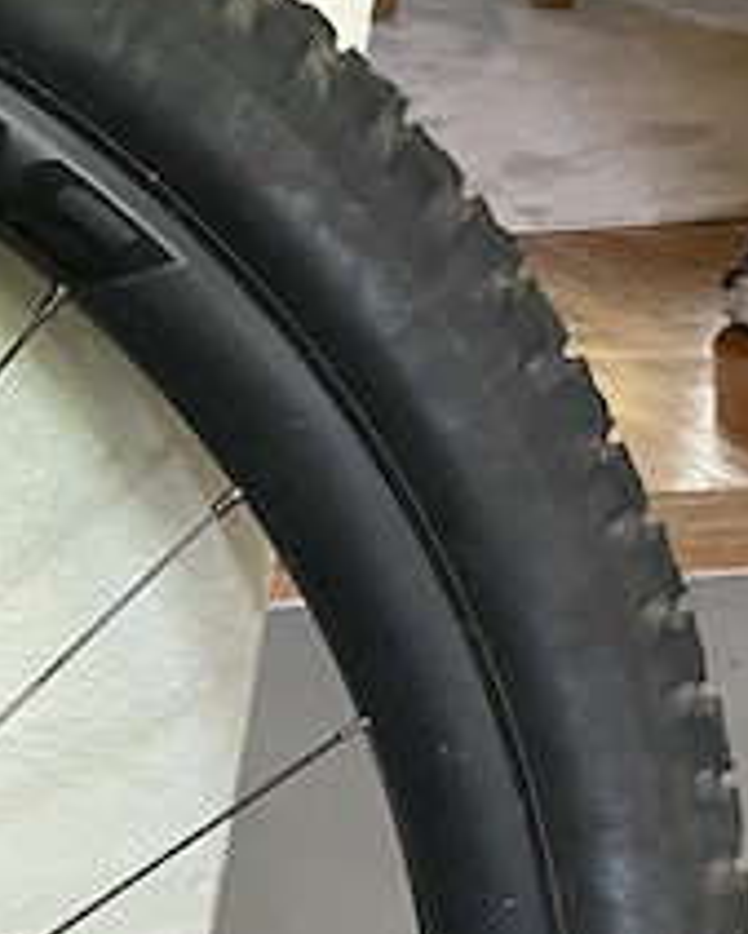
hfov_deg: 14.3
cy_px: 1266
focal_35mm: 96
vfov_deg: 18.4
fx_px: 2655
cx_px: -580
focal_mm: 4.2
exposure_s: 1/60
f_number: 1.6
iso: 500
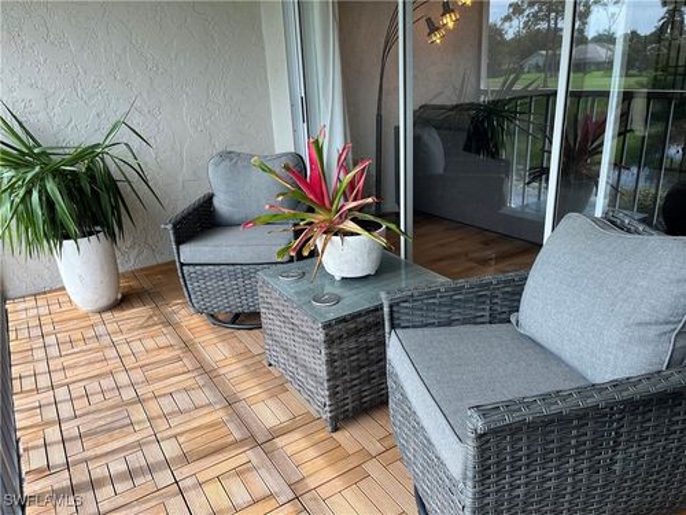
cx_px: 343
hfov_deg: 67.3
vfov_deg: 53.1
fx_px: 515
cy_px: 258
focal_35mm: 26
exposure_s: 1/296
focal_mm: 5.1
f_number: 1.6
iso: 50
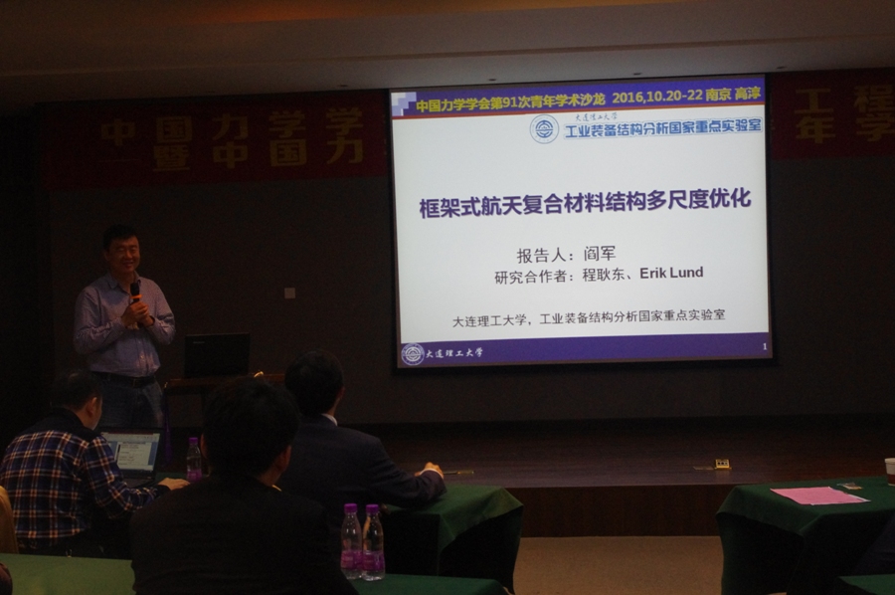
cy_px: 298
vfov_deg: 25.9
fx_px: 1291
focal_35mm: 52
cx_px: 448
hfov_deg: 38.2
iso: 2500
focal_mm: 35
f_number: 10
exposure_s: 1/60
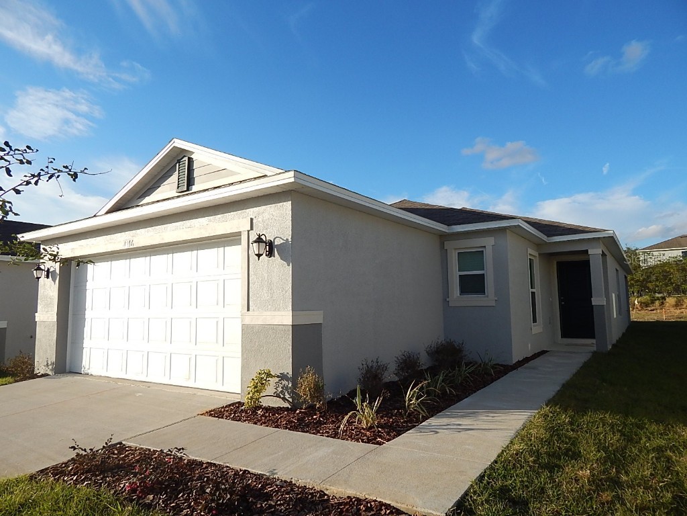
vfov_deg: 58.9
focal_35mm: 23
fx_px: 456
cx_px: 344
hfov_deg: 73.9
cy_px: 258
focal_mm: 4
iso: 125
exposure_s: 1/1500
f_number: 3
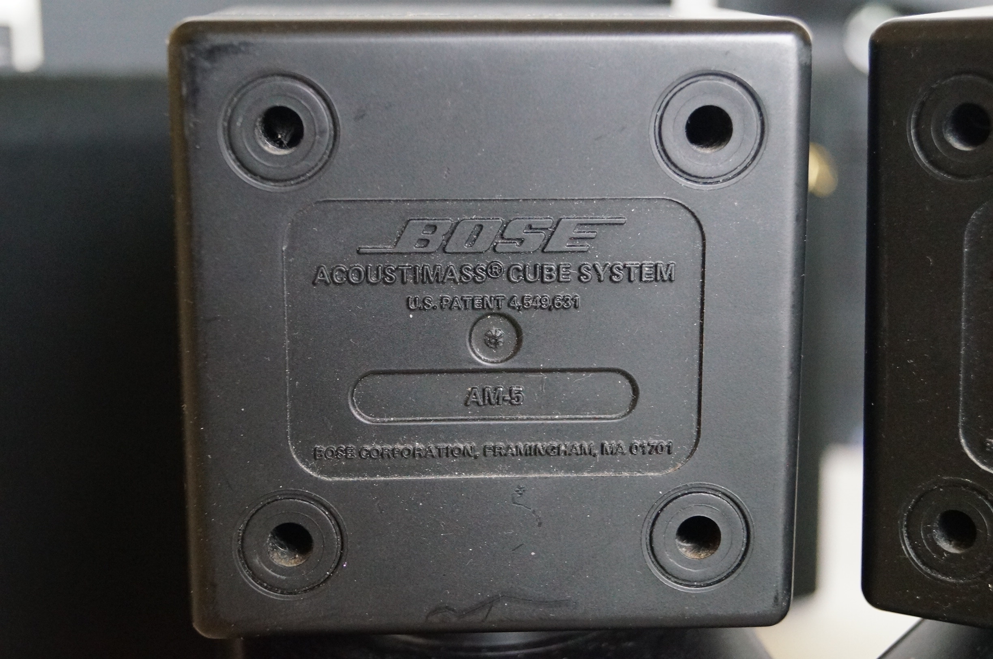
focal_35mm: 52
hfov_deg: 37.9
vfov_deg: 25.7
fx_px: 1446
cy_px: 330
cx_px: 496
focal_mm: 35
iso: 3200
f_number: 5
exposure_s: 1/60
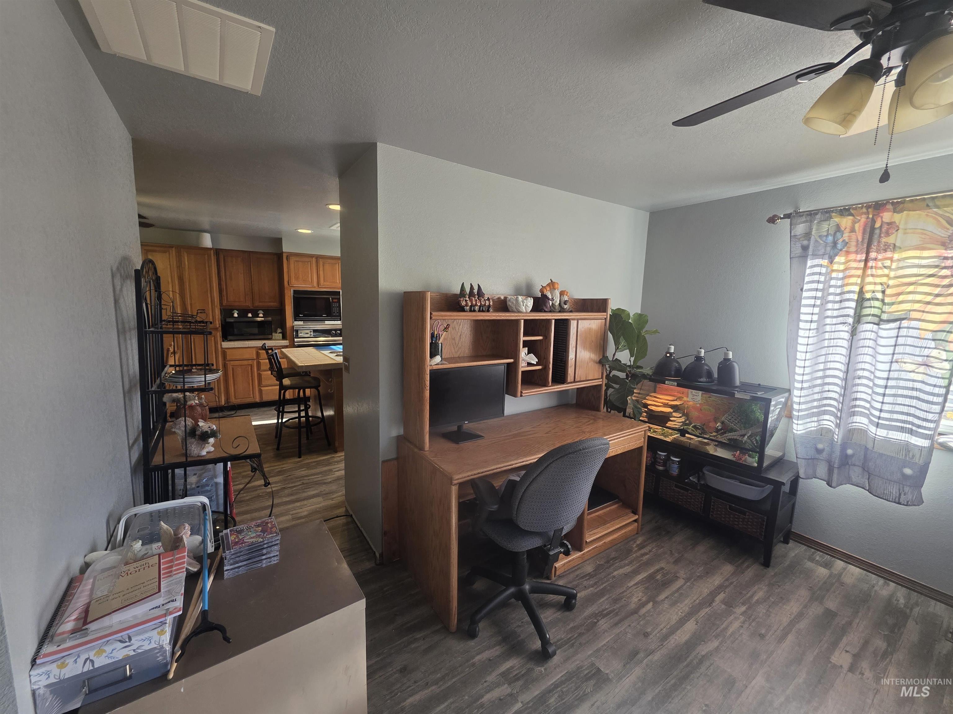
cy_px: 357
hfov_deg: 106.2
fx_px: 358
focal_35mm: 13
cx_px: 476
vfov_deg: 89.9
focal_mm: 2.2
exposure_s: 1/120
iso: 100
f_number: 1.9
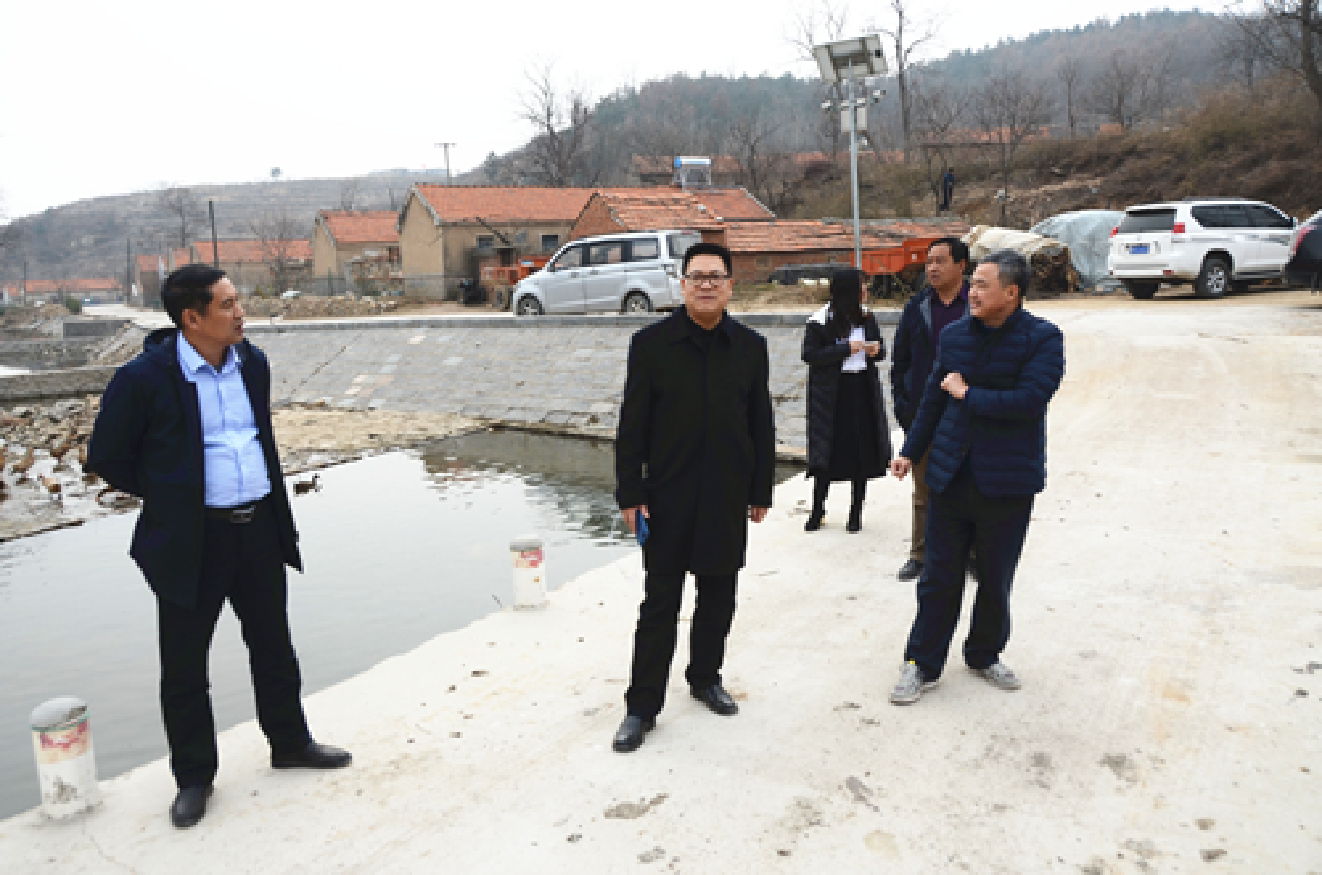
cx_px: 661
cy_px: 438
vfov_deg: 47.7
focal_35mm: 27
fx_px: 989
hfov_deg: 67.5
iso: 100
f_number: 5
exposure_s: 1/160
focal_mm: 18
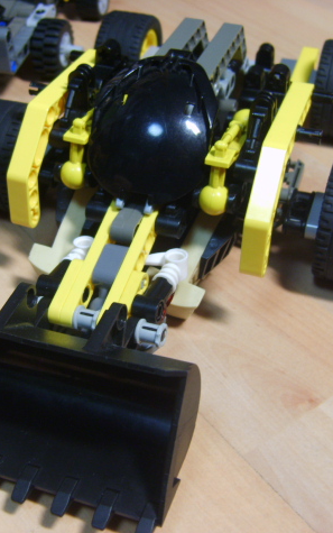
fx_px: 726
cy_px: 265
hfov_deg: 25.8
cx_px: 155
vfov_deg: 40.3
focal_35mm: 50
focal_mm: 7.4
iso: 123
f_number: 2.8
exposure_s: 1/15
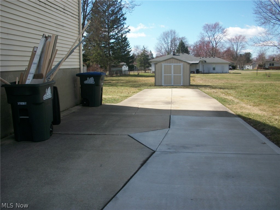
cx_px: 140
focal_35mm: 35
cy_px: 105
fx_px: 283
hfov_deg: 52.6
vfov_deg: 40.7
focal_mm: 6.3
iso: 80
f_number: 3.1
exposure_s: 1/800
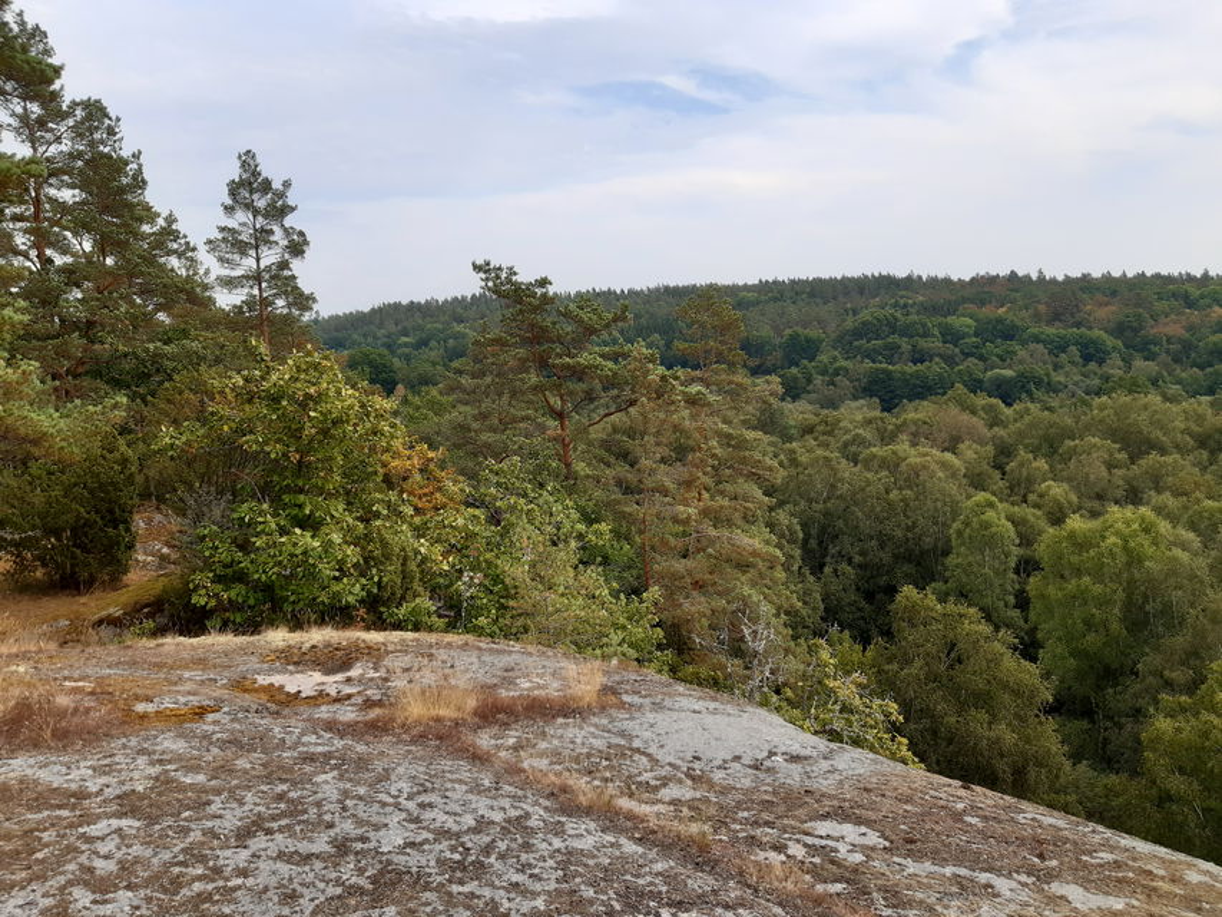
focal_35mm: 26
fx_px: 918
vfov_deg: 53.1
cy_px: 458
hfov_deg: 67.3
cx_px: 611
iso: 40
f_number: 1.7
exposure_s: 1/1256
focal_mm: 3.92
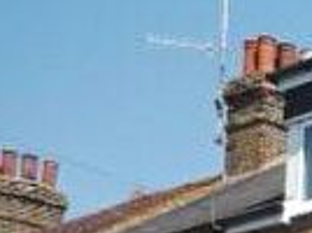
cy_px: 421
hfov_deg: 12.3
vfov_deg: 10.6
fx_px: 1179
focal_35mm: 131
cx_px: 726
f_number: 5
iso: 100
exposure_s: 1/800
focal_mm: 4.4
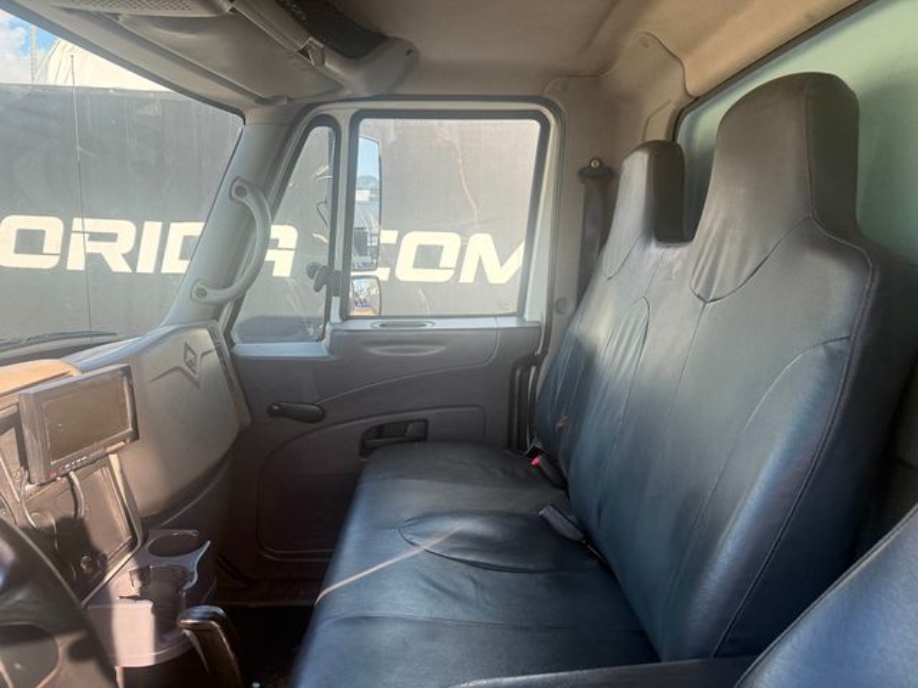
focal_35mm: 24
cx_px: 459
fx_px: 636
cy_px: 344
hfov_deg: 71.6
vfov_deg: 56.8
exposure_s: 1/510
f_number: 1.78
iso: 100
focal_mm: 6.76
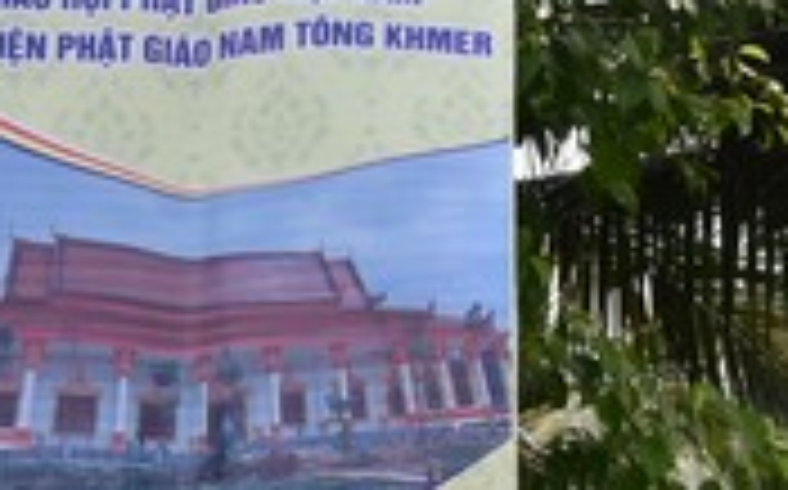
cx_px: 270
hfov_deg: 22.7
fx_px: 1952
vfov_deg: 13.8
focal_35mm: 91
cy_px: 638
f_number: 14
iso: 1600
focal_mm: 24
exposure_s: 1/800
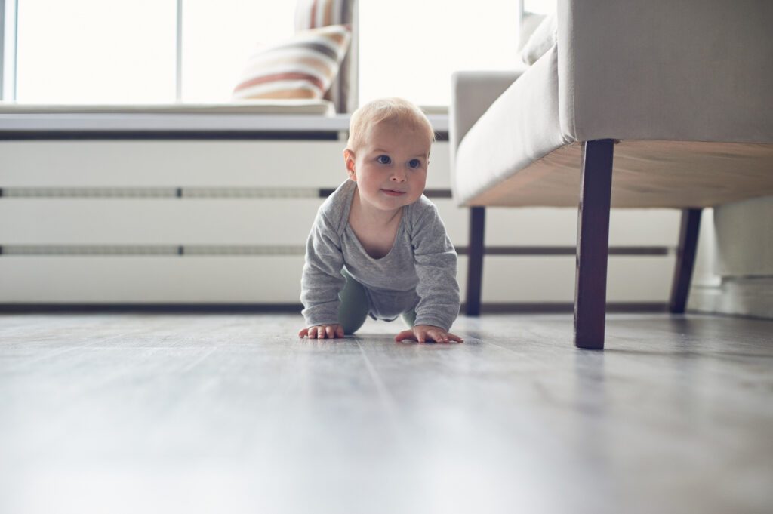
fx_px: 1073
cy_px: 257
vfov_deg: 26.9
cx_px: 386
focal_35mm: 50
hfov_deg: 39.6
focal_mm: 50
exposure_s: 1/250
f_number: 2.8
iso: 500
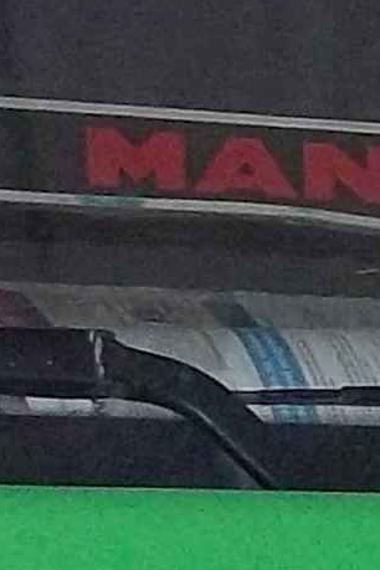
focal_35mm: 290
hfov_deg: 4.2
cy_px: 759
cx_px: 1803
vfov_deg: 7.0
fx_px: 4591
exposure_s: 1/125
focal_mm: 5.7
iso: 160
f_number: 2.9
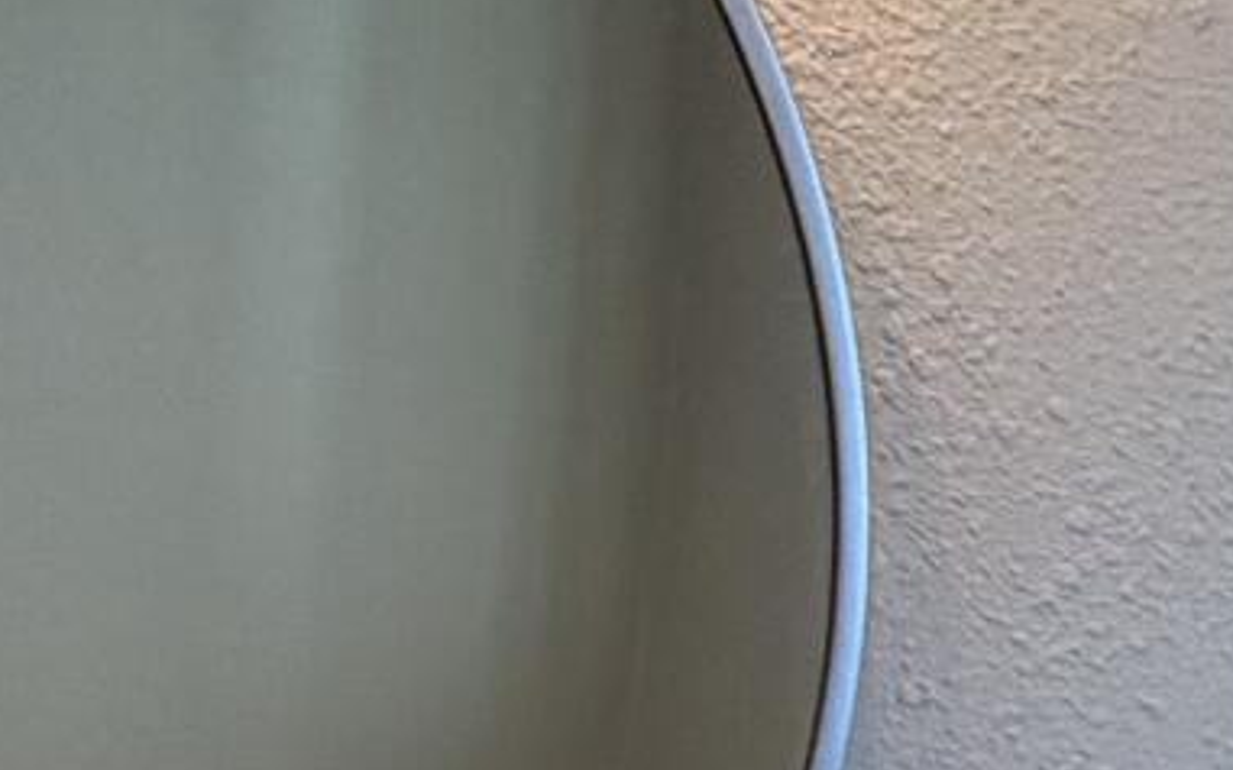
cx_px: 2553
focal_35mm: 117
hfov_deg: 14.4
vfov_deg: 10.4
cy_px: 1440
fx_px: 3931
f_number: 2.2
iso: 125
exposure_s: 1/120
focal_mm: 2.22
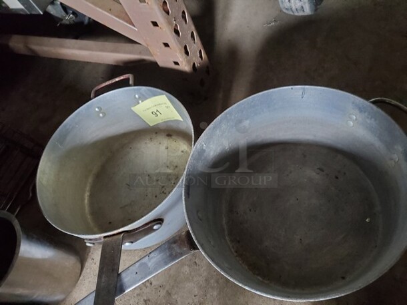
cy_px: 152
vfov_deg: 53.1
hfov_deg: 67.3
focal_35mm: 26
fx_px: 306
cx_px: 204
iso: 640
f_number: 1.5
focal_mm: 4.3
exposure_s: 1/60
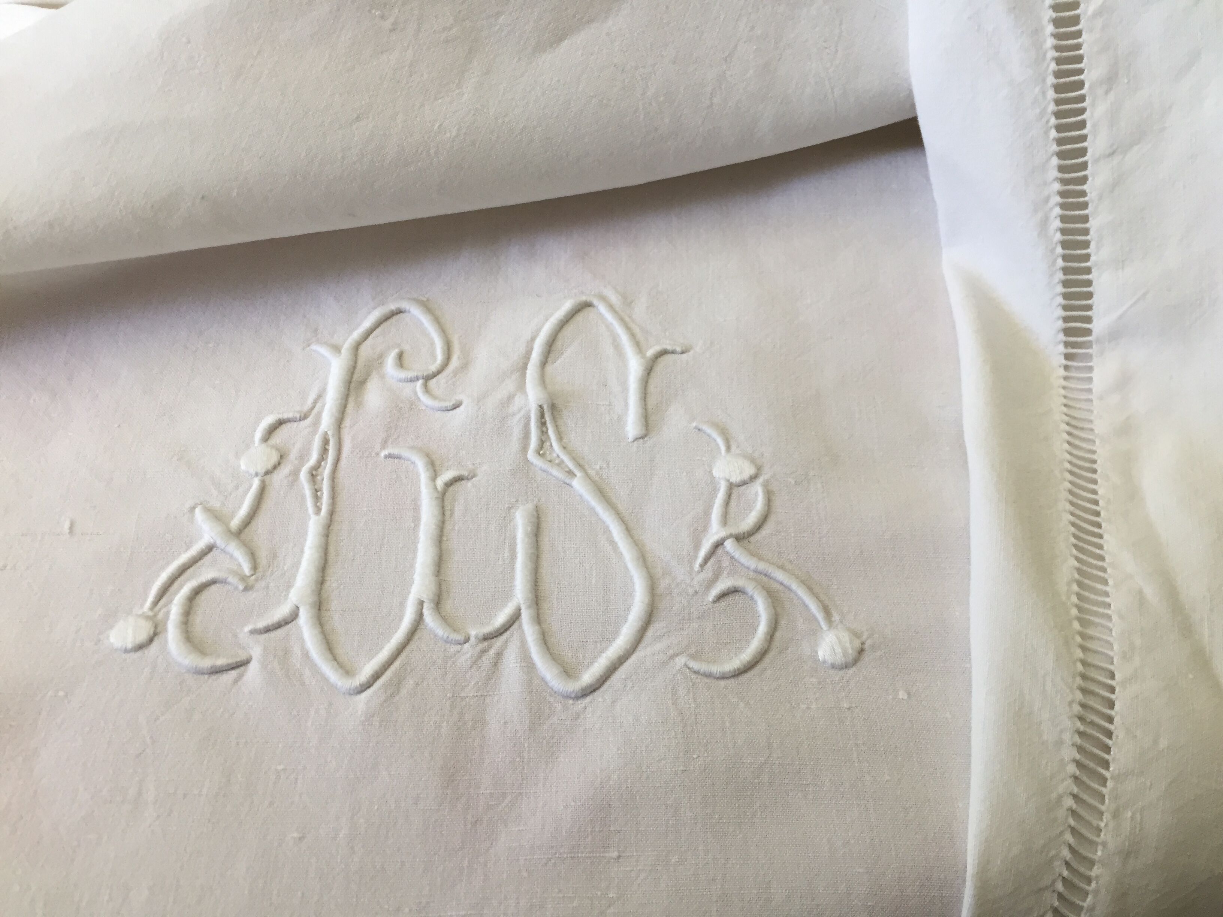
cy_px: 458
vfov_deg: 48.2
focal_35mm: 29
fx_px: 1025
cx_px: 612
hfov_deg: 61.7
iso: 50
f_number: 2.2
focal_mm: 4.15
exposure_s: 1/33
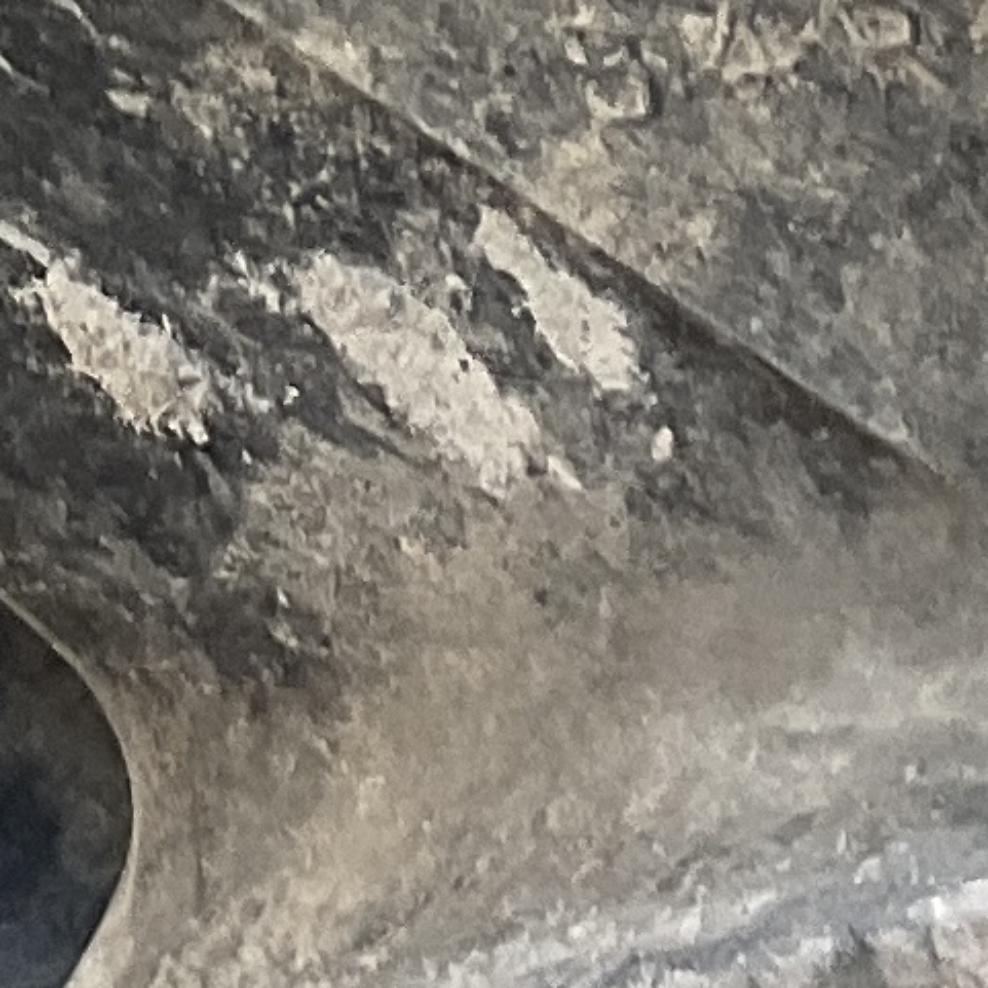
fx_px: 6943
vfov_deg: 7.7
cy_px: -1204
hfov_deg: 7.9
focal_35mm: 215
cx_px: -725
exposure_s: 1/122
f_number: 1.8
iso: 25
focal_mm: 3
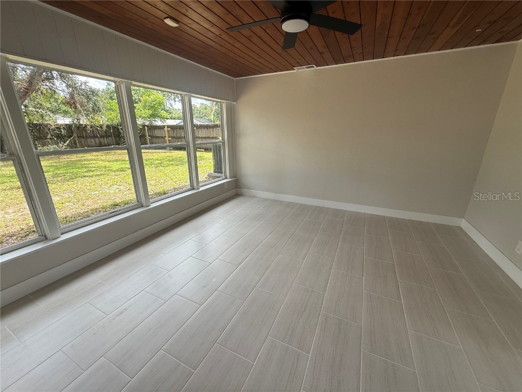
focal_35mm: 14
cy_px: 196
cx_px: 261
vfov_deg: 85.7
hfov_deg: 102.1
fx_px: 211
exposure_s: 1/168
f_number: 2.2
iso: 50
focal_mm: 2.22
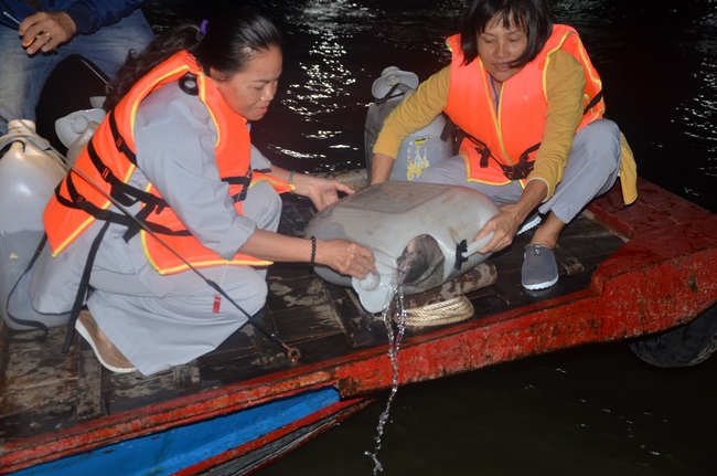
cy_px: 238
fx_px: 1044
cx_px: 358
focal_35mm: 52
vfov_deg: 25.7
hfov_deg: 37.9
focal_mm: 35
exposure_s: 1/60
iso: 800
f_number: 5
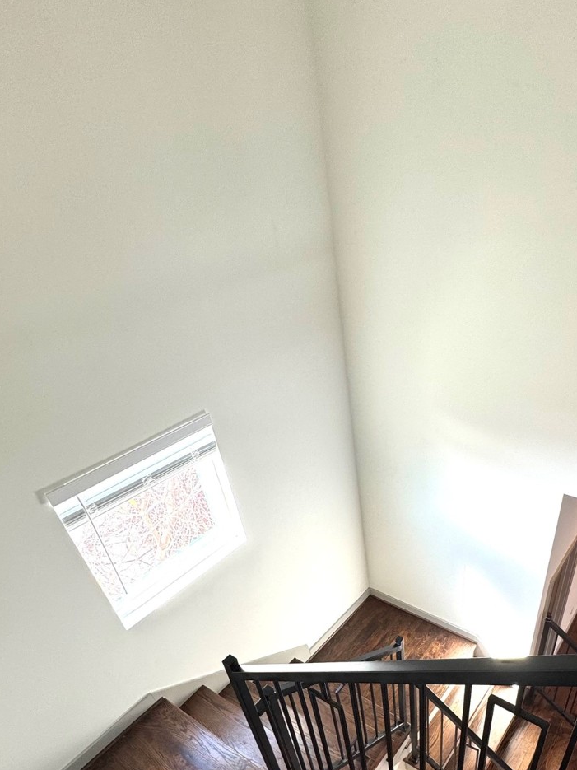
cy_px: 544
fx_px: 511
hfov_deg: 57.4
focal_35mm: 23
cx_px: 391
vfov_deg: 70.6
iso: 100
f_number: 2.2
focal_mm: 2.22
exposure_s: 1/120
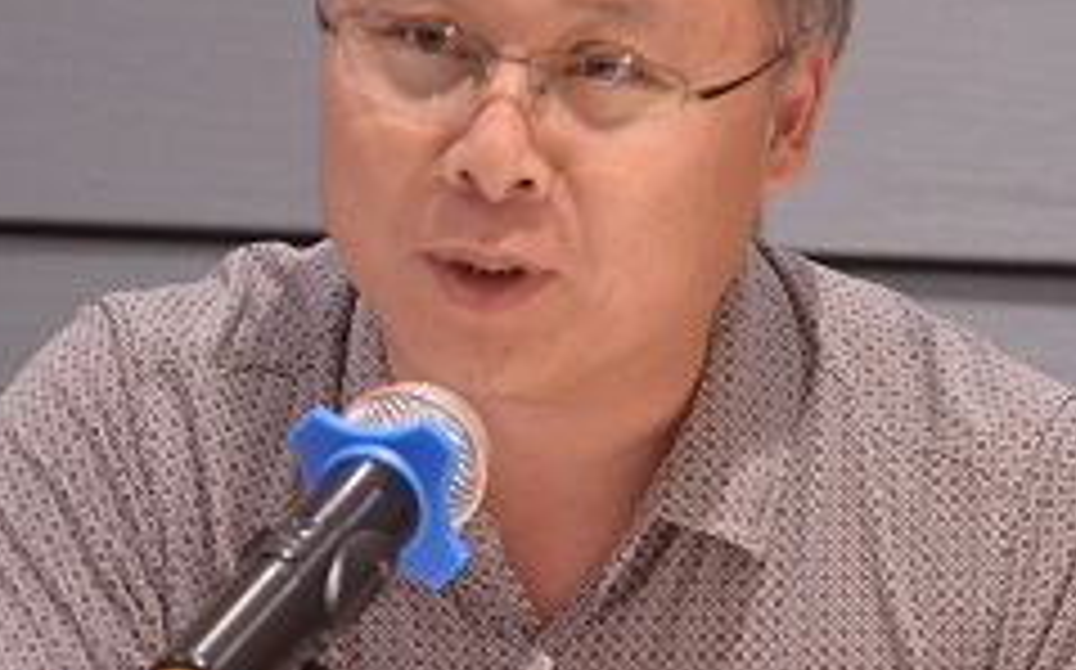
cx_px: 630
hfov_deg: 5.6
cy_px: 339
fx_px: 11018
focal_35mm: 376
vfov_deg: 3.5
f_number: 5.6
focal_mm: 98
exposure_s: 1/8
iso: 1600
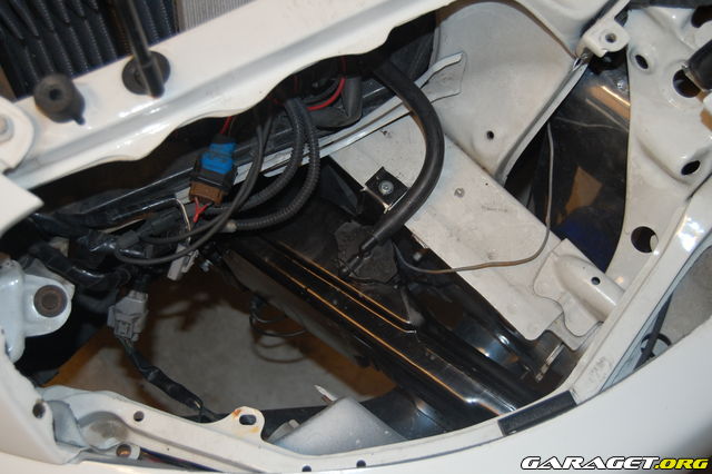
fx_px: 1008
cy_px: 237
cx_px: 356
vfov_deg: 26.5
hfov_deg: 38.9
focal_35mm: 51
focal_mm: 34
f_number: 4.5
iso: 400
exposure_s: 1/60
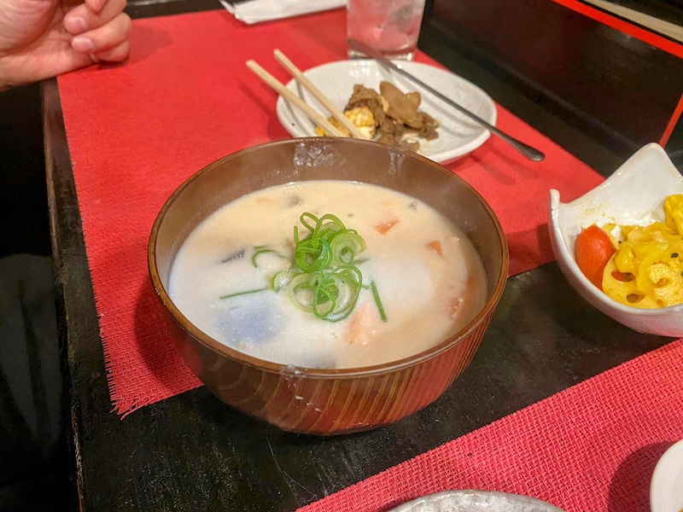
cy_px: 256
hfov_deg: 67.3
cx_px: 342
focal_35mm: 26
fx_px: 513
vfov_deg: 53.1
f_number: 1.8
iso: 400
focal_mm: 4.25
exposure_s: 1/60
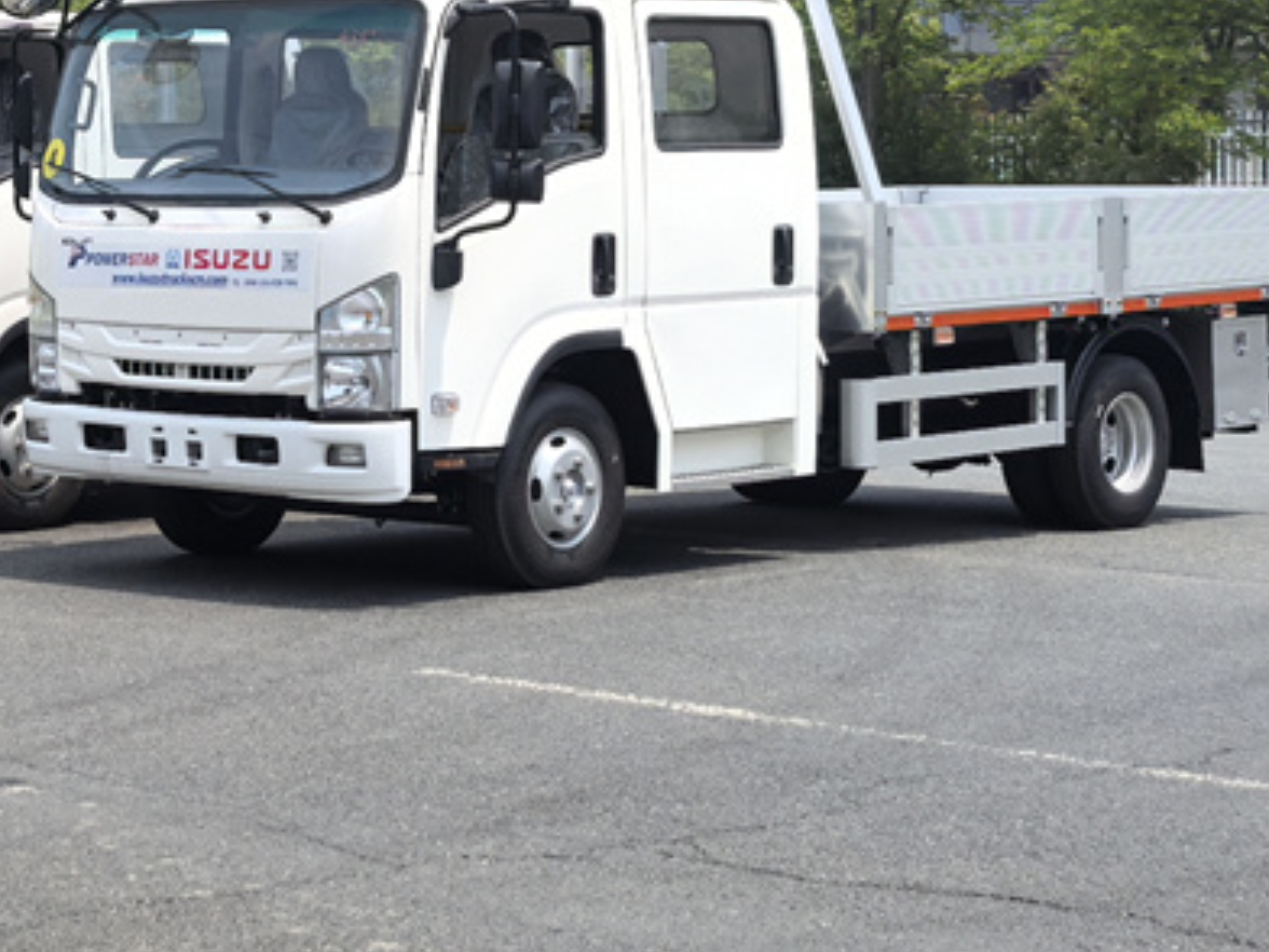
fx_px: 3519
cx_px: 104
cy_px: 165
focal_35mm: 96
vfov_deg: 15.3
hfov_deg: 20.0
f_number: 1.4
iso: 50
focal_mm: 5.75
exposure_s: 1/3953
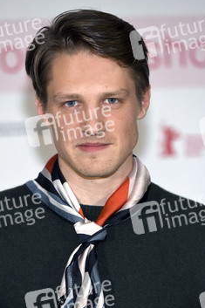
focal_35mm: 204
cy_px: 170
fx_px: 1744
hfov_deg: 6.7
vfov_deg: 10.1
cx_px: 95
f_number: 3.5
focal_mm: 180
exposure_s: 1/500
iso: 800
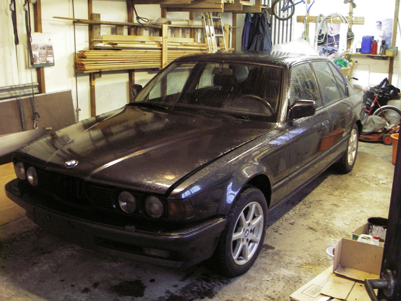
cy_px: 150
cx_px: 200
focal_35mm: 38
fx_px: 440
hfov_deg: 49.0
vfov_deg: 37.7
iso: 200
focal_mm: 6.3
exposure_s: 1/4
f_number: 3.3
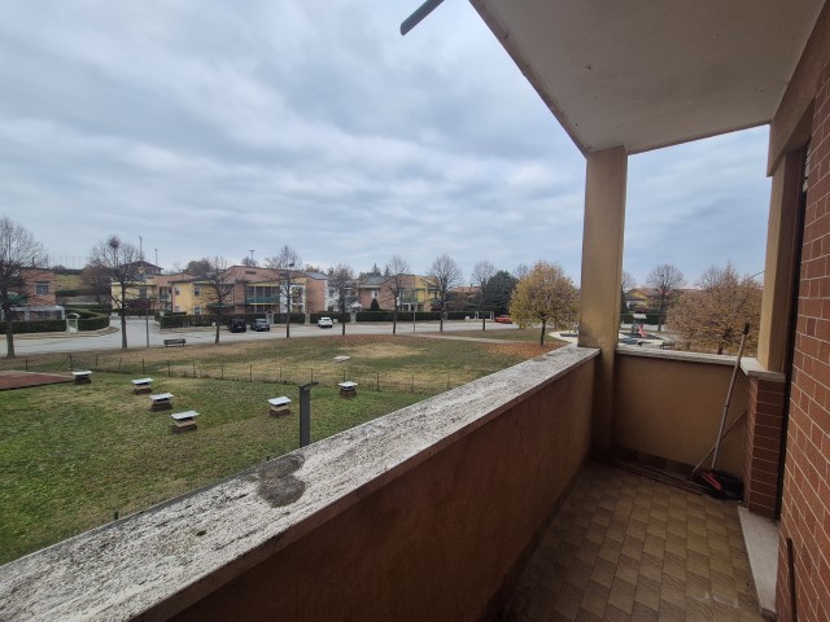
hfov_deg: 106.2
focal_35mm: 13
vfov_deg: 89.9
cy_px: 311
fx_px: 312
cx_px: 415
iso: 50
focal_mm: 1.74
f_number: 2.2
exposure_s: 1/263
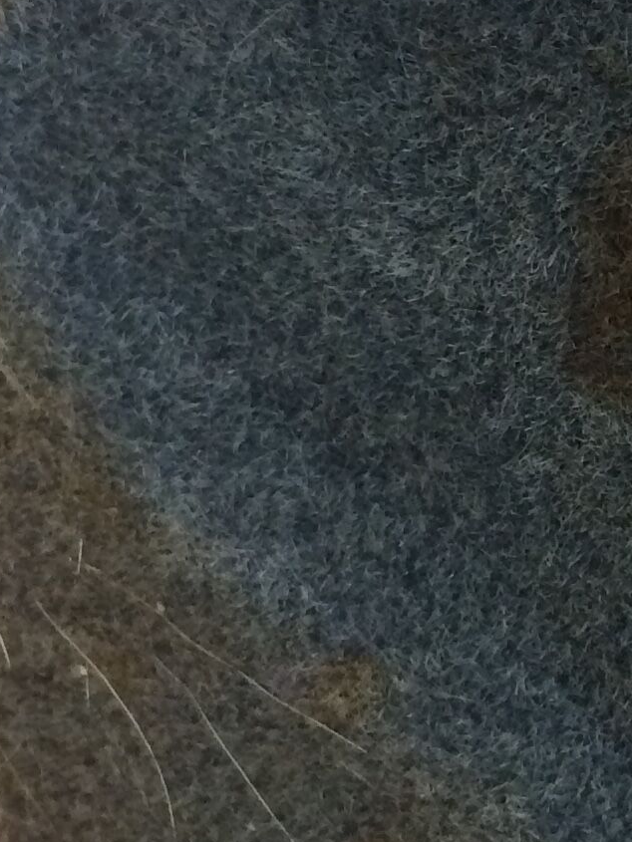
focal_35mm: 112
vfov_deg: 17.5
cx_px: 935
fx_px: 2726
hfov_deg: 12.6
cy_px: 321
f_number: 2.2
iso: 64
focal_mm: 4.15
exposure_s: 1/33
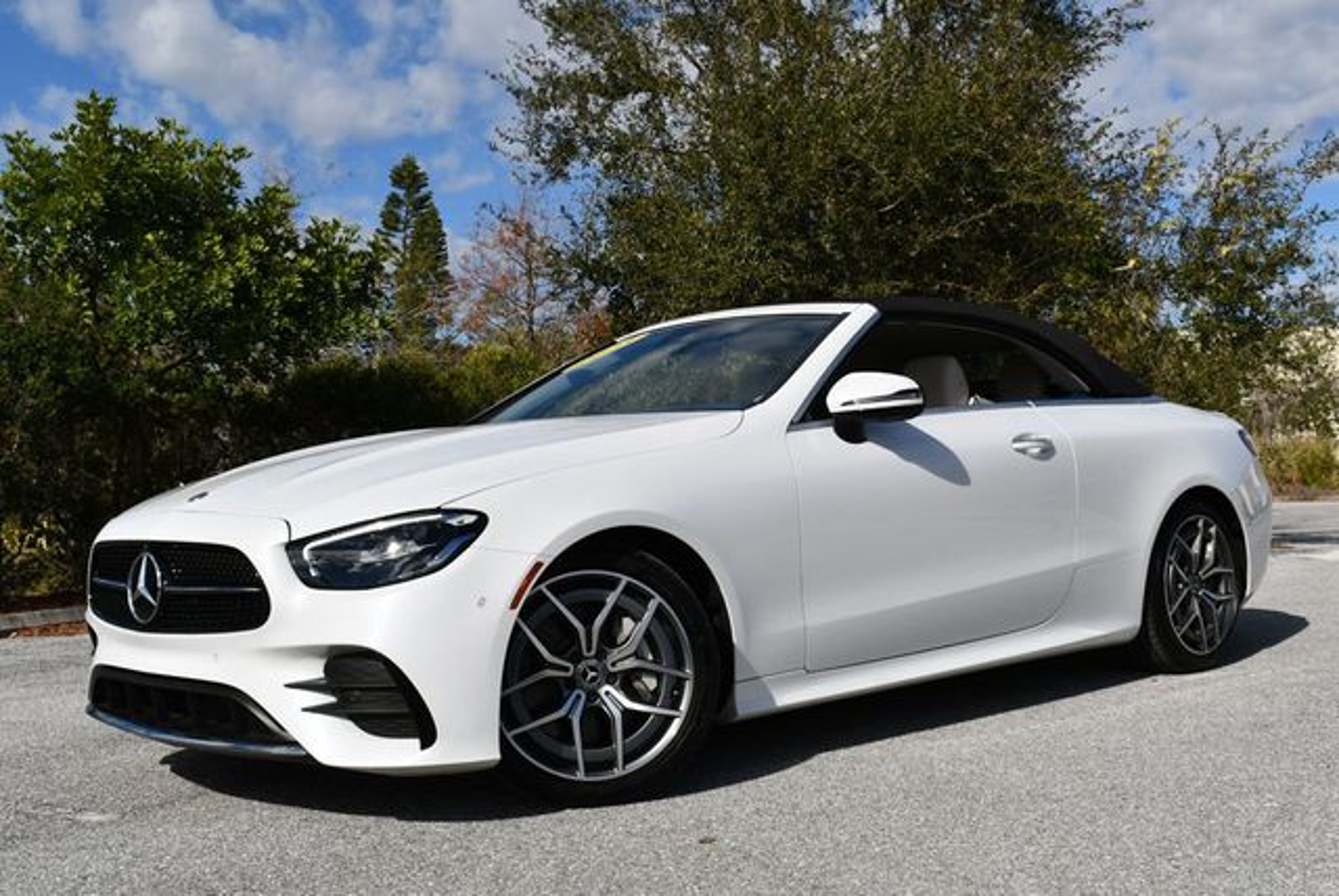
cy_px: 448
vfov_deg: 30.6
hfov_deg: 44.5
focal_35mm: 44
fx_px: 1638
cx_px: 670
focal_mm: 22
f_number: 10
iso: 100
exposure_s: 1/400
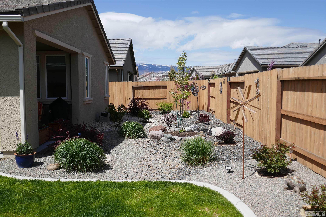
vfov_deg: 41.1
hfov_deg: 58.7
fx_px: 290
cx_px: 163
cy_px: 108
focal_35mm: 32
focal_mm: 11.5
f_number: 5
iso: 125
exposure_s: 1/800
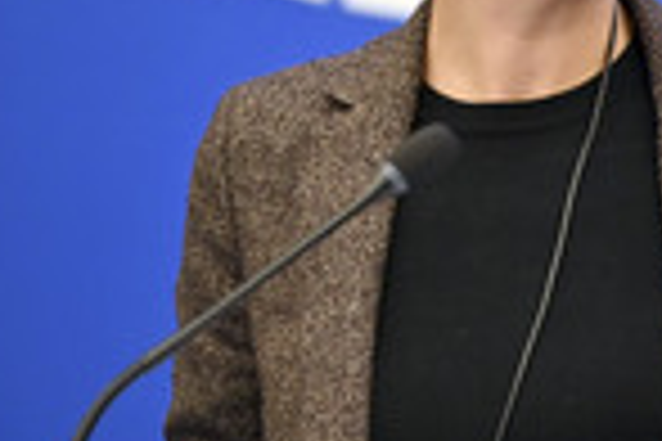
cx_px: 984
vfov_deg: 3.3
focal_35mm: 413
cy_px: 68
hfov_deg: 5.0
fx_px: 7594
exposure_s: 1/160
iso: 640
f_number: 2.8
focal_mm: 135
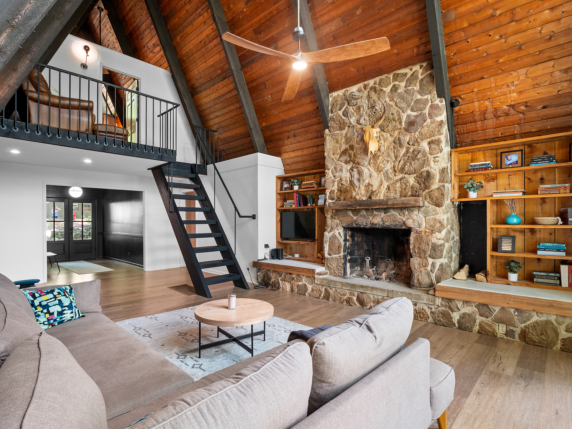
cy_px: 226
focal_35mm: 17
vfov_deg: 74.7
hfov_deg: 91.0
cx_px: 280
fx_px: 281
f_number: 5.6
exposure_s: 1/5
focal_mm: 8
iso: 400
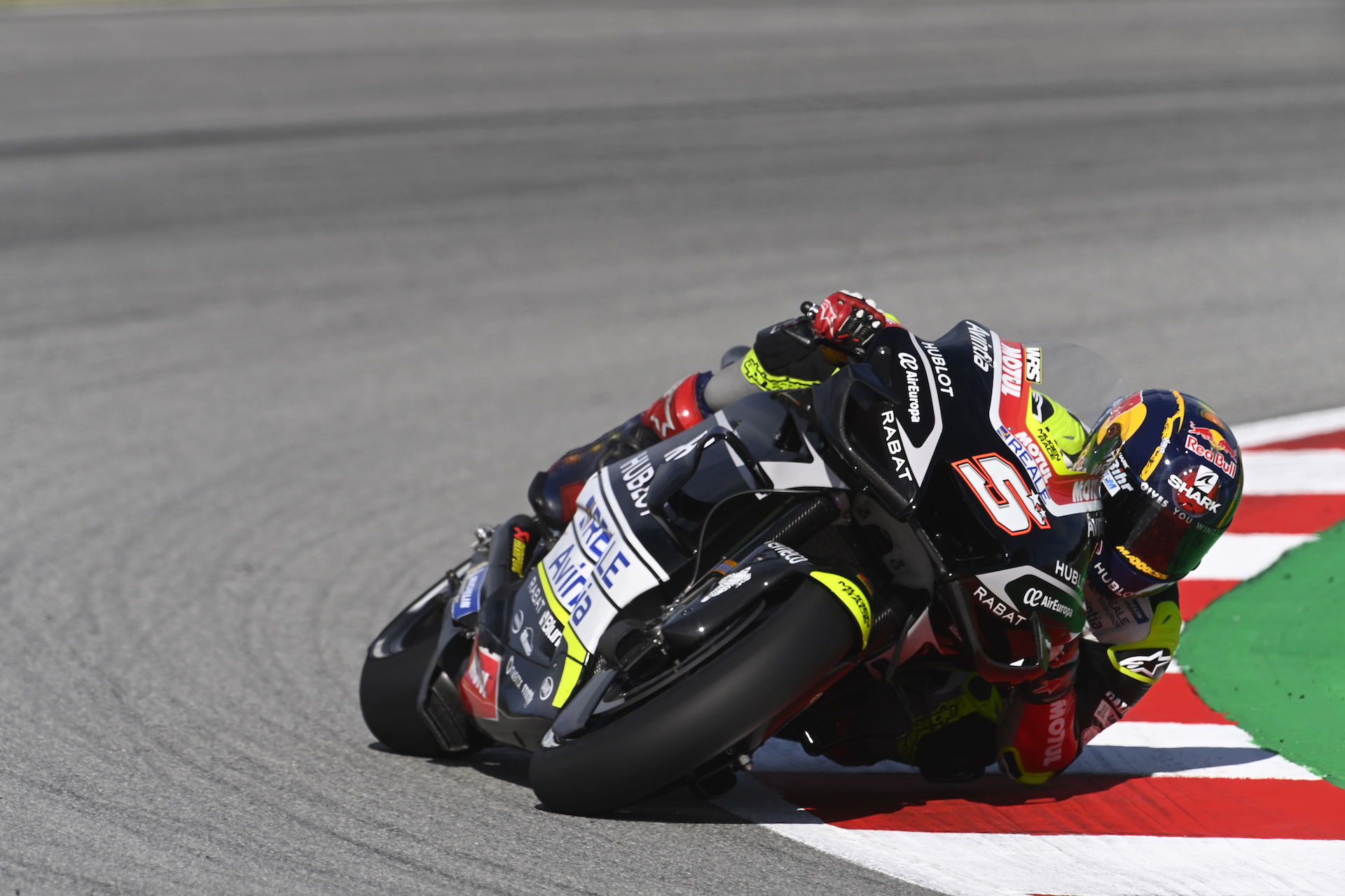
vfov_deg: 1.6
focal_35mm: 850
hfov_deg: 2.4
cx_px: 672
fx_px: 31754
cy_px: 448
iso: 200
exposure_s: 1/800
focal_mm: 850
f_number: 9
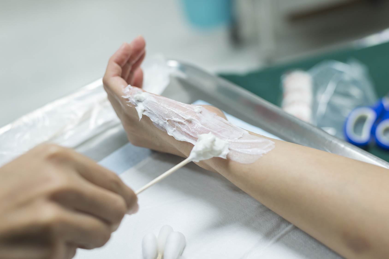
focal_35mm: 50
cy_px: 130
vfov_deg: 27.0
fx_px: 540
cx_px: 194
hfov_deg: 39.6
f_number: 3.5
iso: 1000
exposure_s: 1/100
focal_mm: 50
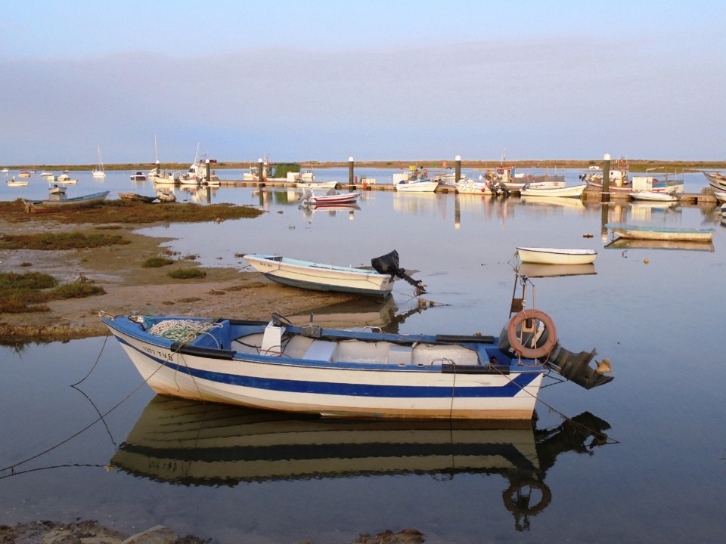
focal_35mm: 38
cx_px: 363
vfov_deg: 37.7
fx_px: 797
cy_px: 272
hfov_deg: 49.0
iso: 100
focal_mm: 6.9
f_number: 4.2
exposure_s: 1/160
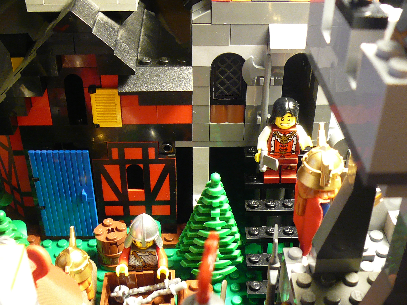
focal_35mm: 48
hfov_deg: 39.7
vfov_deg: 30.3
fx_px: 564
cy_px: 152
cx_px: 204
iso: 200
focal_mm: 5.2
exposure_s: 1/8
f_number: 2.9
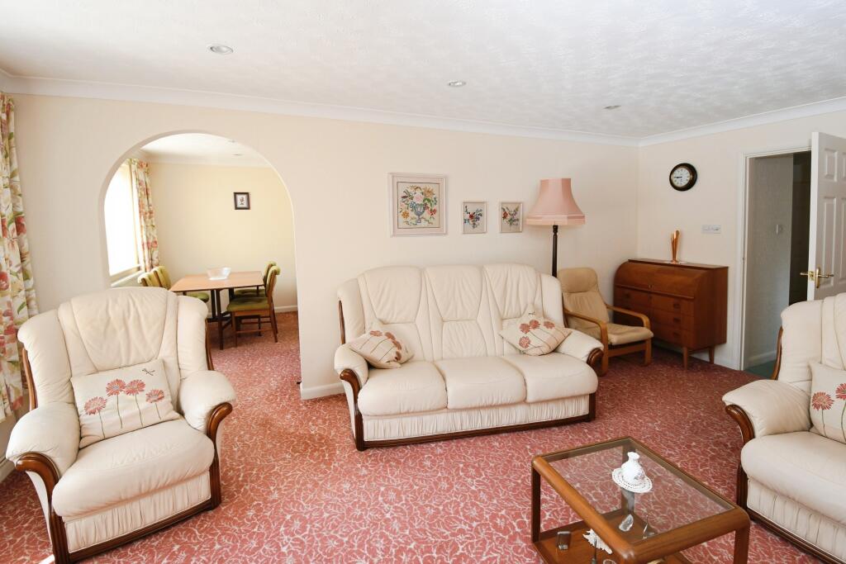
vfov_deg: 77.3
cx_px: 423
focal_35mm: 15
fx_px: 353
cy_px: 282
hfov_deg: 100.4
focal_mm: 10
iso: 800
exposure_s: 1/100
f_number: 7.1
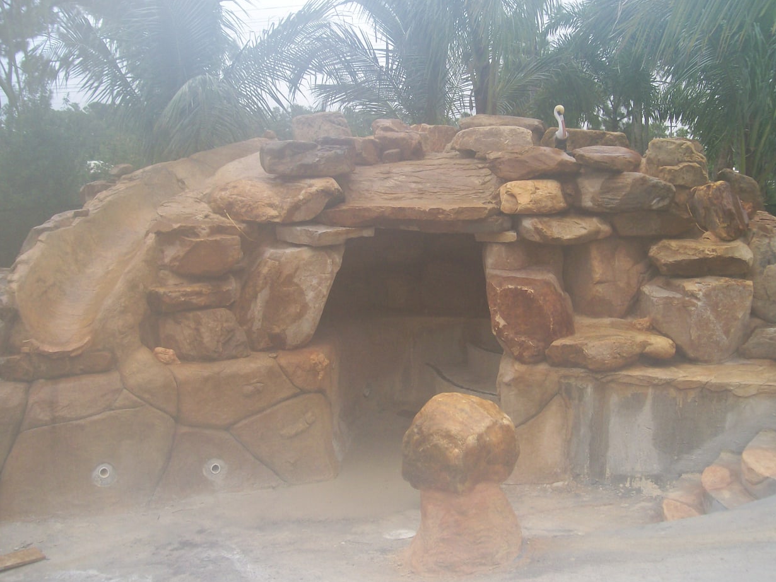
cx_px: 410
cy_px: 294
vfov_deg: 36.8
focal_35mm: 39
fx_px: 874
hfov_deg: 47.8
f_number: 2.7
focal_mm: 6
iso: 80
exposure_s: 1/412
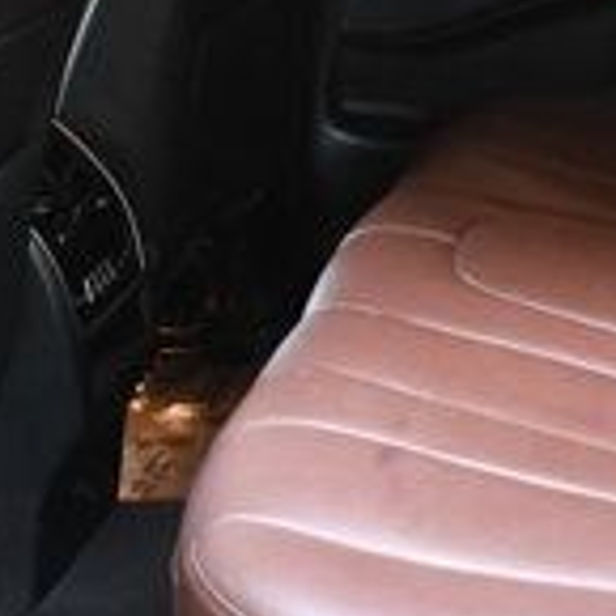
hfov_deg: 16.9
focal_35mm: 101
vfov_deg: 16.9
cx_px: 586
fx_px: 2033
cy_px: 36
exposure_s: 1/100
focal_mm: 18
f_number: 3.5
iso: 3200
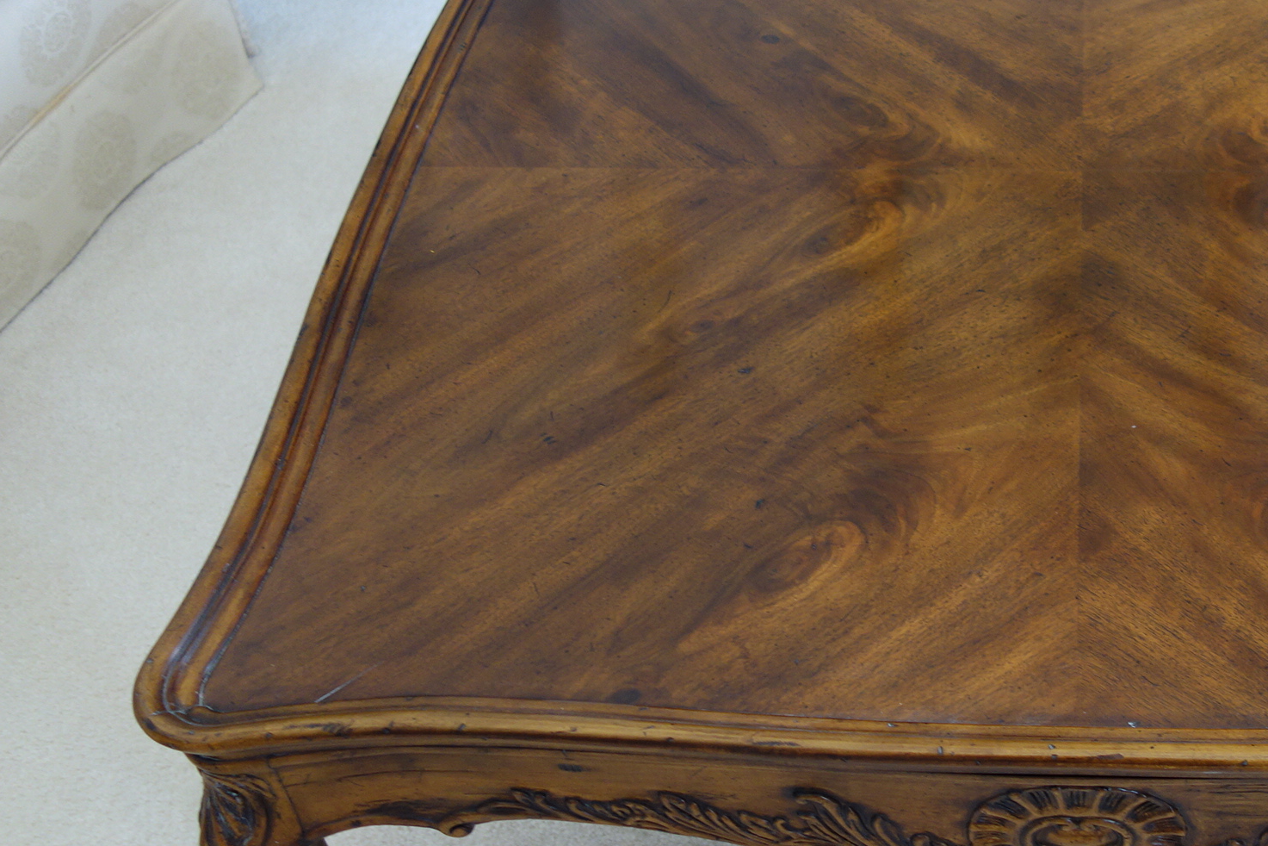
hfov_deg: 37.1
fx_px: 1831
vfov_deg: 26.0
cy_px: 447
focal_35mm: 52
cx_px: 984
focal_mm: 10.4
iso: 160
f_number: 1.8
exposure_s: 1/30
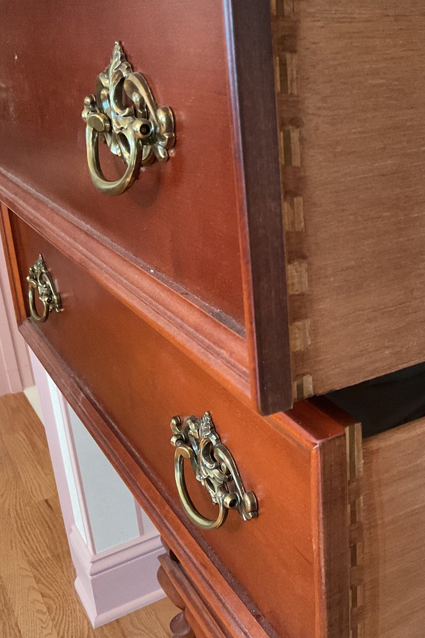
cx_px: 361
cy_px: 322
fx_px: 726
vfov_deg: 47.4
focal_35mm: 41
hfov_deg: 31.5
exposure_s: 1/24
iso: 500
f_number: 1.8
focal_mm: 3
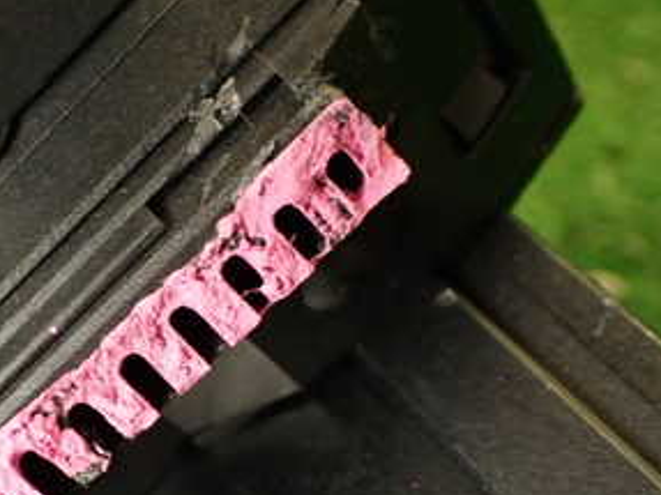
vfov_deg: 21.5
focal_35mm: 67
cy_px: 437
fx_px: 1279
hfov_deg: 27.7
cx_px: 44
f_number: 2.4
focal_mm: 5.79
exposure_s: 1/30
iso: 250
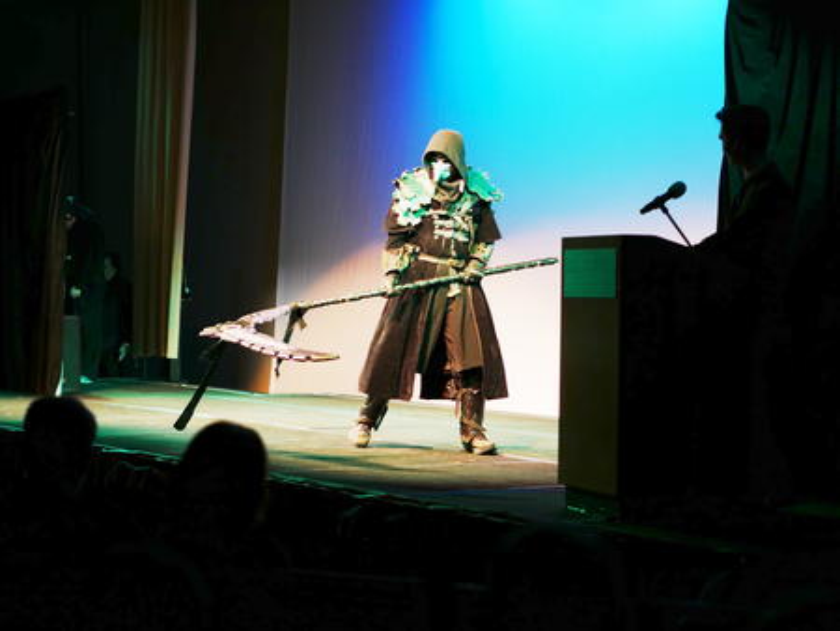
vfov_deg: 16.4
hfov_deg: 21.8
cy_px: 316
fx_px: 2185
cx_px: 420
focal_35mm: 90
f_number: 1.8
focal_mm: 45
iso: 400
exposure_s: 1/100
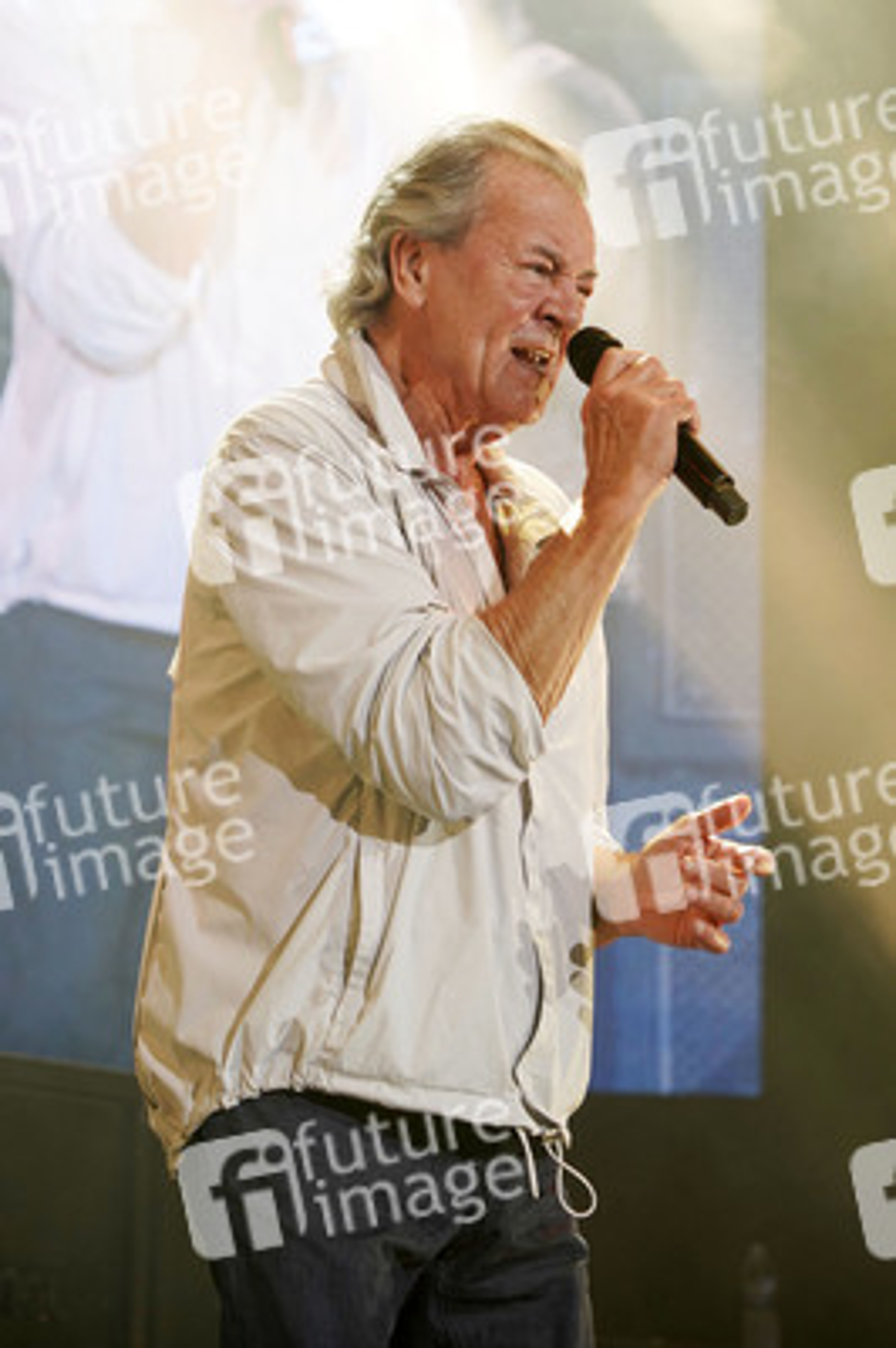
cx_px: 448
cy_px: 674
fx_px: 3104
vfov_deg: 24.5
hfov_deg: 16.4
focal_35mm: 83
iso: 640
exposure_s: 1/160
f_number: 5
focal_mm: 83
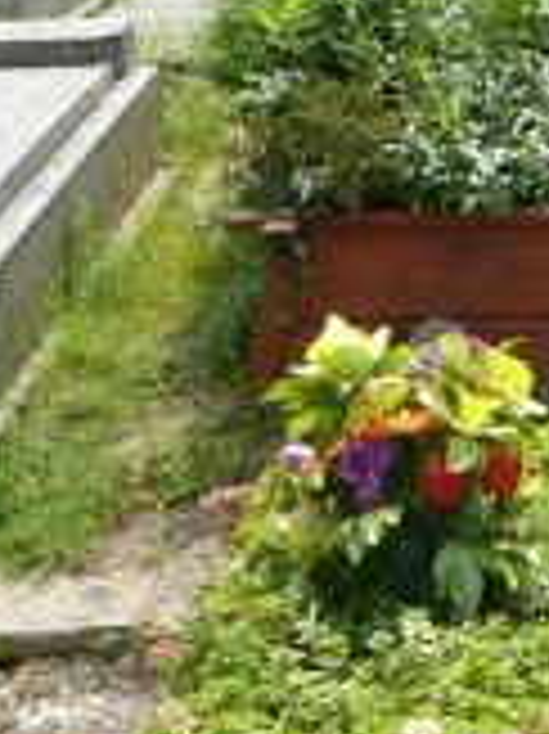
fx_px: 2181
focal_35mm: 103
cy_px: 982
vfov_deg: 17.7
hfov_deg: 14.3
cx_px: 392
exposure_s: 1/250
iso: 100
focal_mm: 7.4
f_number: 5.6
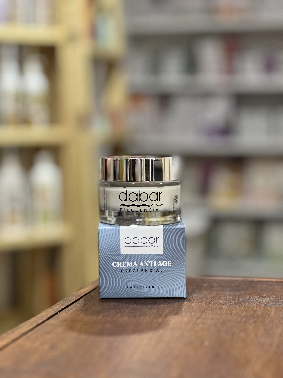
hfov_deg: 19.1
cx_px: 142
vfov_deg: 25.3
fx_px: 839
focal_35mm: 77
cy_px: 189
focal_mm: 9
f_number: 2.8
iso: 320
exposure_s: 1/20
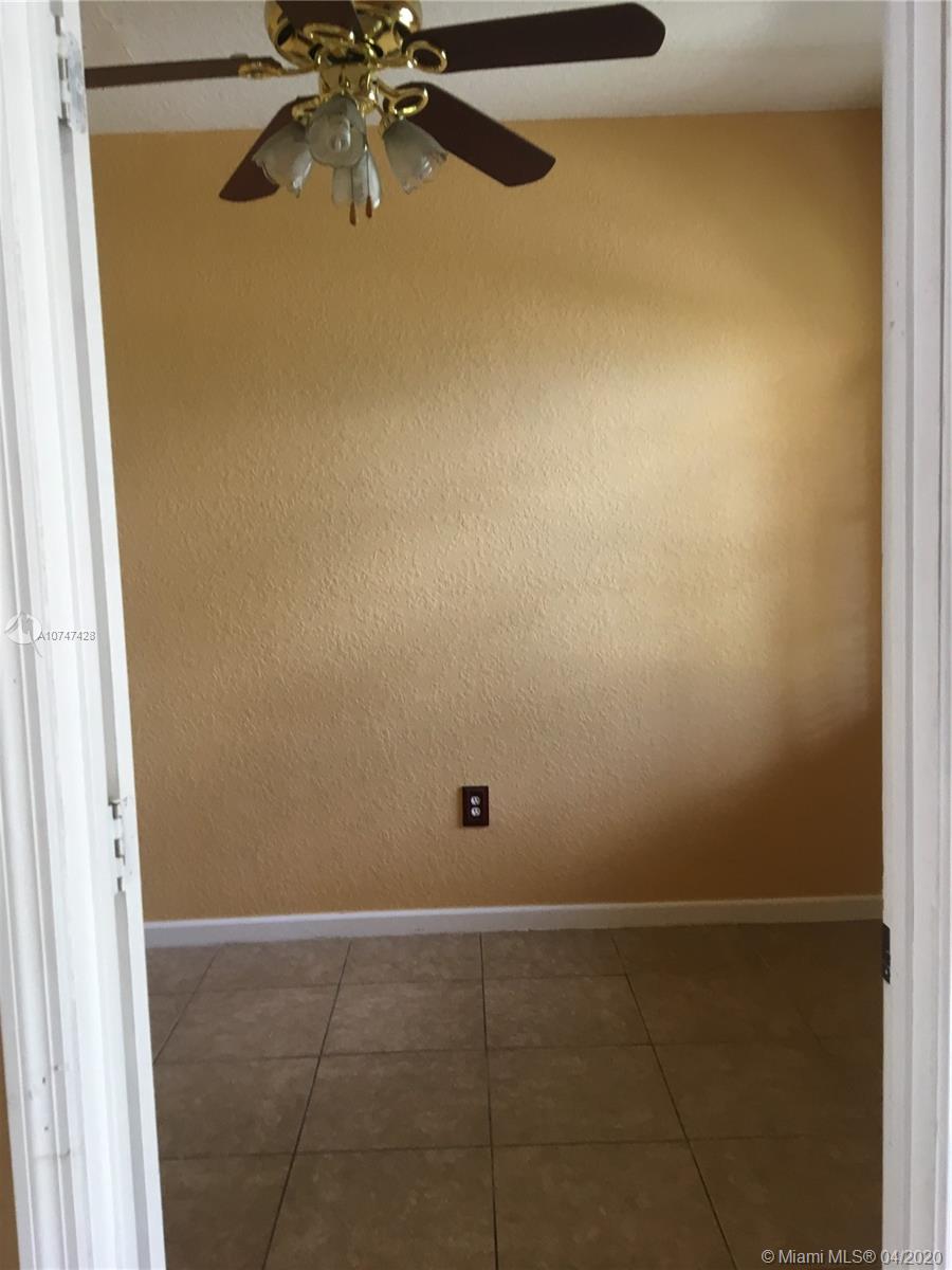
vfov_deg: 61.7
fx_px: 1063
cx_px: 476
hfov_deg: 48.2
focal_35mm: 29
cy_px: 635
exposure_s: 1/30
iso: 64
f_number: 2.2
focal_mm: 4.15
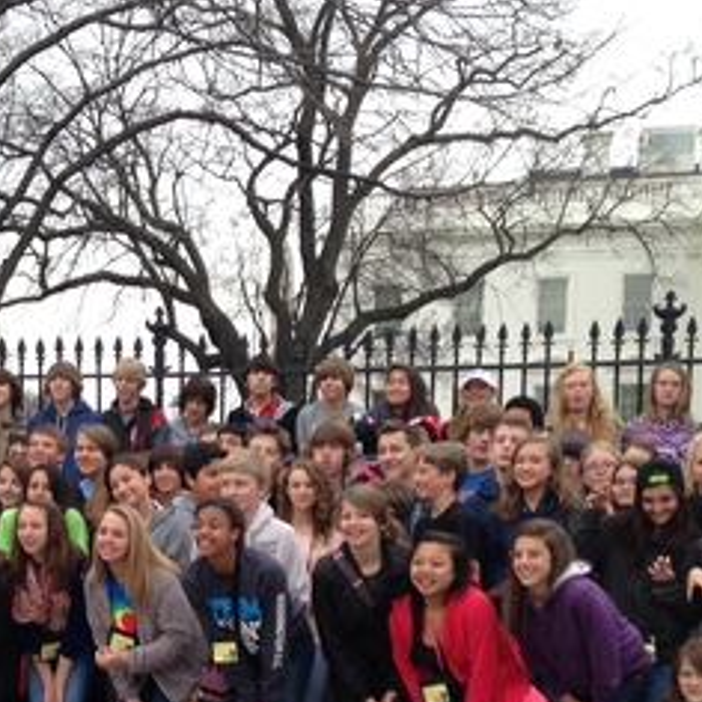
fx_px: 1813
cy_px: 654
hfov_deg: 21.4
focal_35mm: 79
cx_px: 57
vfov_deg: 21.4
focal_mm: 4.12
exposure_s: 1/133
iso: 50
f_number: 2.4
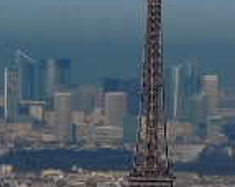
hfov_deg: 3.9
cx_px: 281
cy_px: 123
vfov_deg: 3.1
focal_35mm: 495
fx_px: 3438
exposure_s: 1/500
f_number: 10.2
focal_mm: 20.4
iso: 125
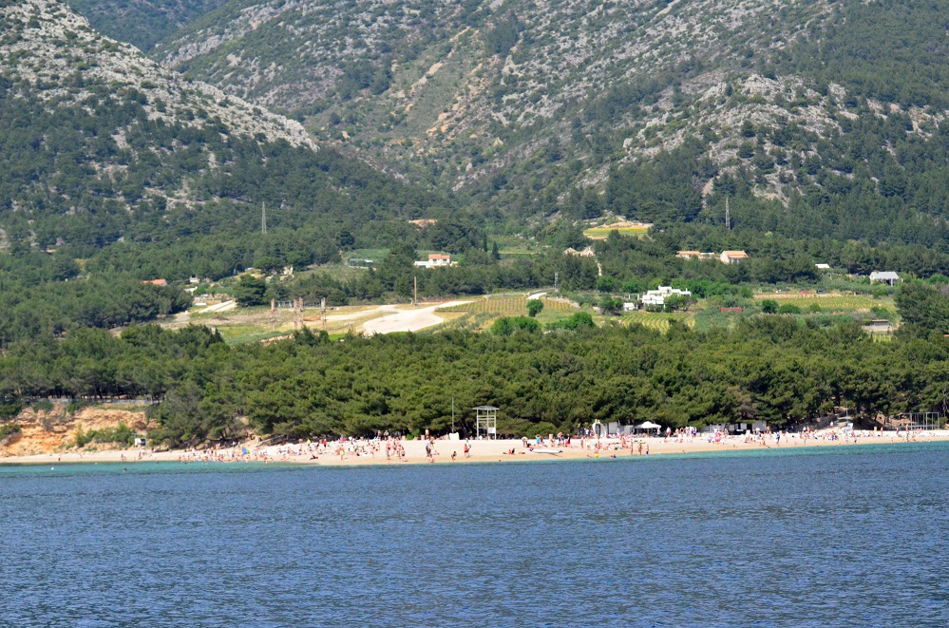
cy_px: 314
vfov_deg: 13.0
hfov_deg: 19.5
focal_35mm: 105
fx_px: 2761
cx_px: 474
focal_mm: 70
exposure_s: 1/8000
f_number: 6.3
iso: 2200
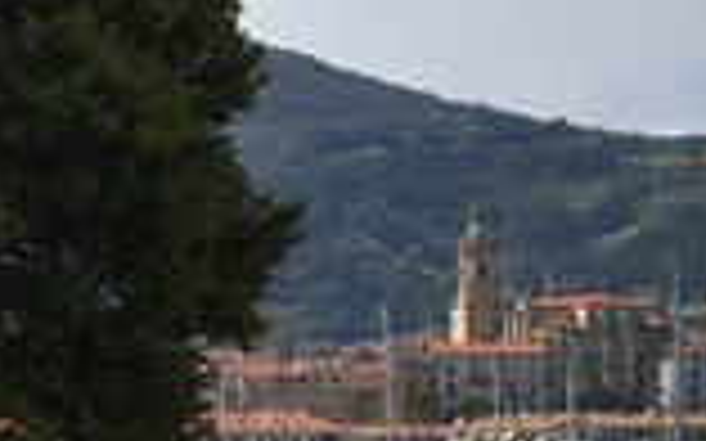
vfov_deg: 4.3
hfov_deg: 6.9
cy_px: 616
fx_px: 5866
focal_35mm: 305
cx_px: 468
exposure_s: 1/250
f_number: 14
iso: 200
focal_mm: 112
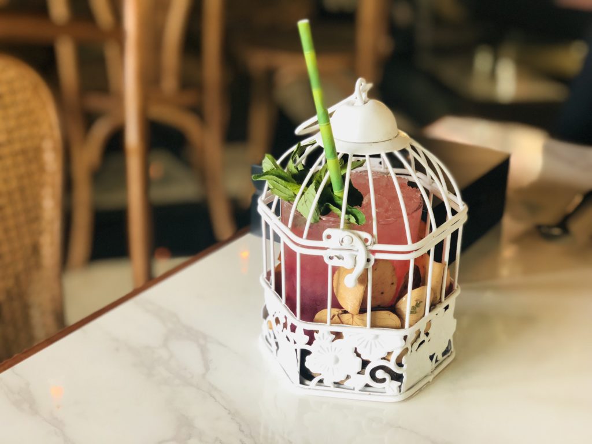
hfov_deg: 36.8
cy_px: 222
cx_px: 296
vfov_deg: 28.0
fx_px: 889
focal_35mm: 52
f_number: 2.4
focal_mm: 6
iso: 100
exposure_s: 1/30
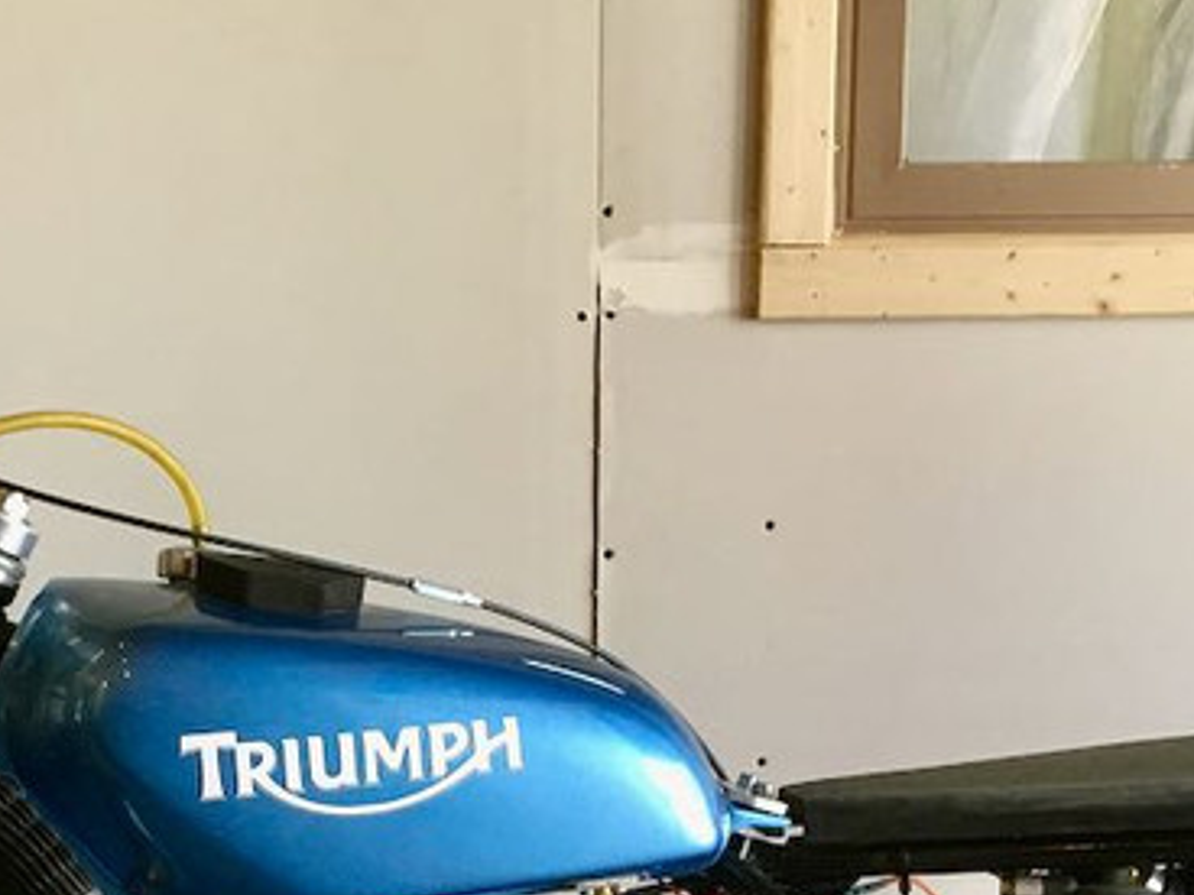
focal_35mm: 84
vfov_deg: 16.8
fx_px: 2897
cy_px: 1060
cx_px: 394
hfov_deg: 23.2
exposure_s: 1/30
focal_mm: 4.15
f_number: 2.2
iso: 40
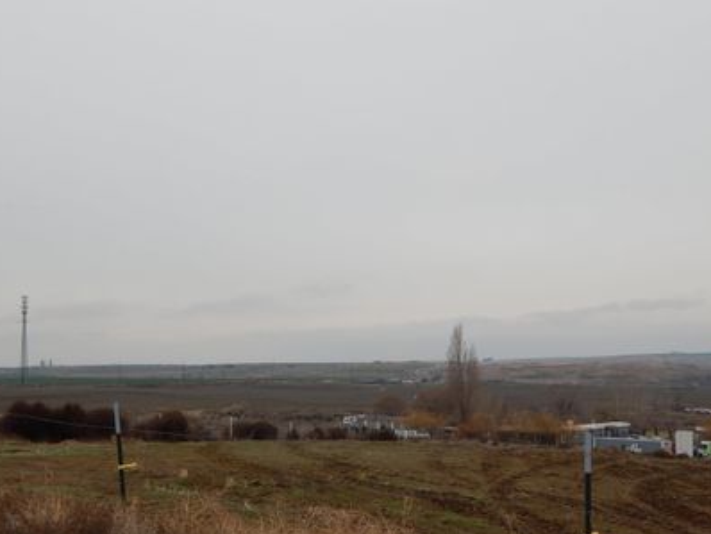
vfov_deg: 27.0
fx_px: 1110
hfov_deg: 35.5
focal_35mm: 54
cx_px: 348
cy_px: 319
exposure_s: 1/100
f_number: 3.6
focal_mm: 7.7
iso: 125
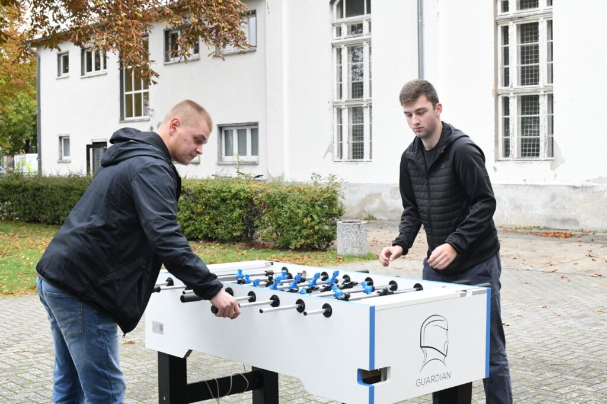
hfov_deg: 39.6
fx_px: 843
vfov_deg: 27.0
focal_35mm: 50
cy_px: 202
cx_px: 304
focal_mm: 50
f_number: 13
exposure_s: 1/800
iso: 6400
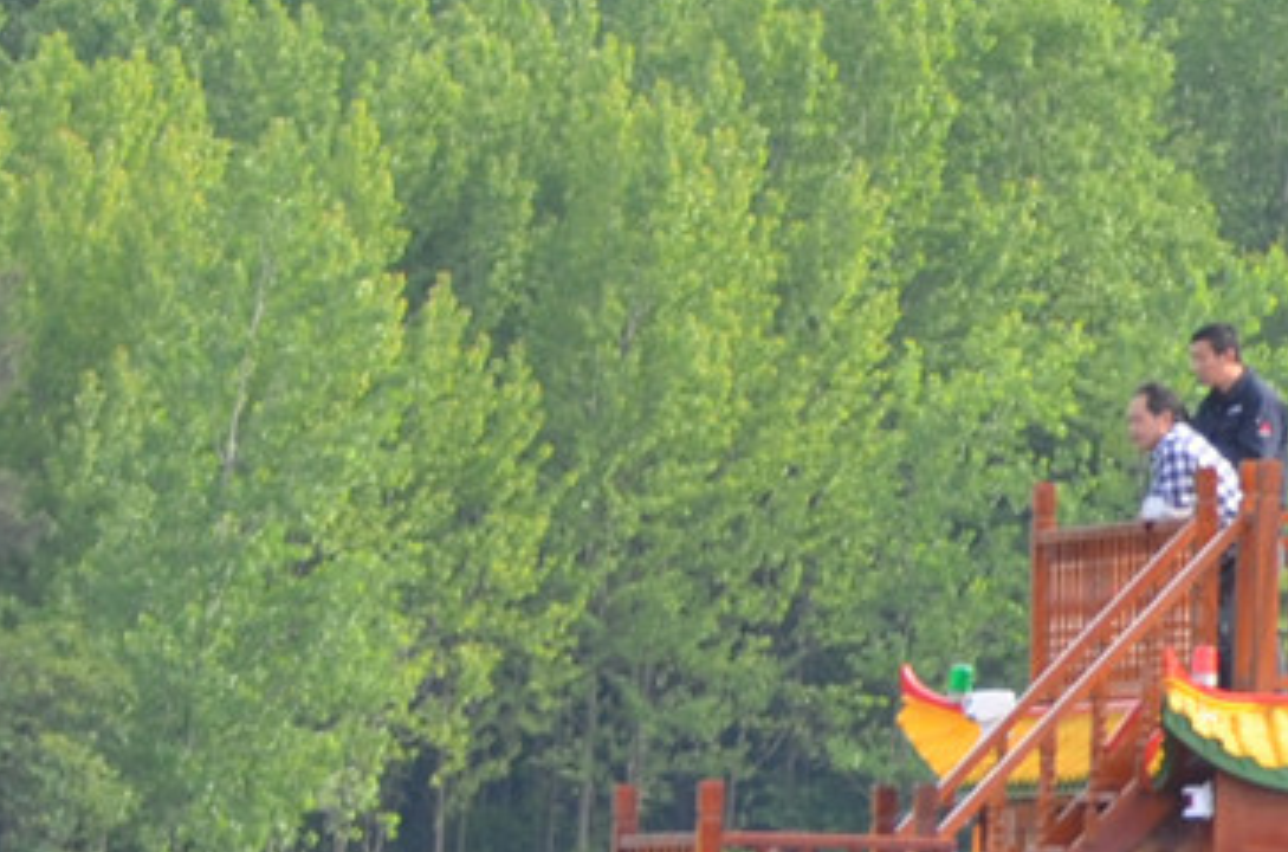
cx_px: 2338
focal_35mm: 555
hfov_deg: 3.7
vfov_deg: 2.5
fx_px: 19805
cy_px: 726
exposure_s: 1/160
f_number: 6.3
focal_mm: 70
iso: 200
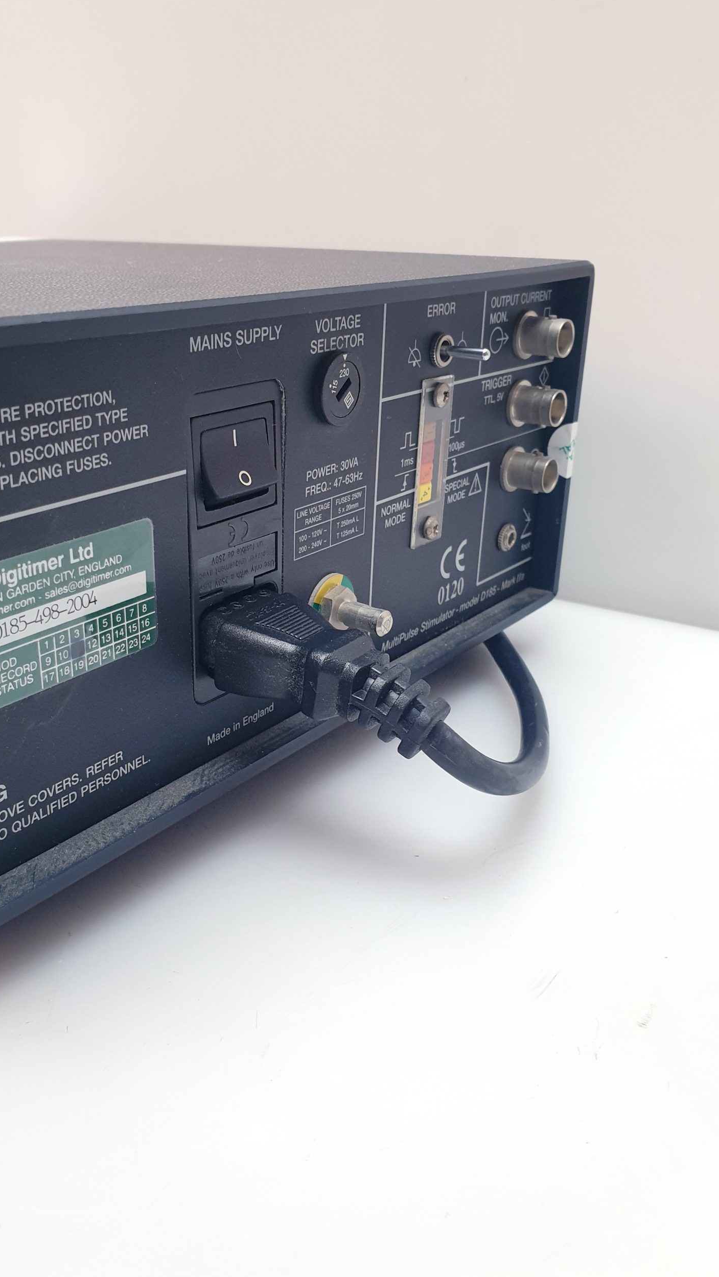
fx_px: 983
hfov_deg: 39.9
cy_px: 642
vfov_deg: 66.1
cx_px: 265
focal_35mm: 29
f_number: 2.4
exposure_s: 1/50
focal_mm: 4.3
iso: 200
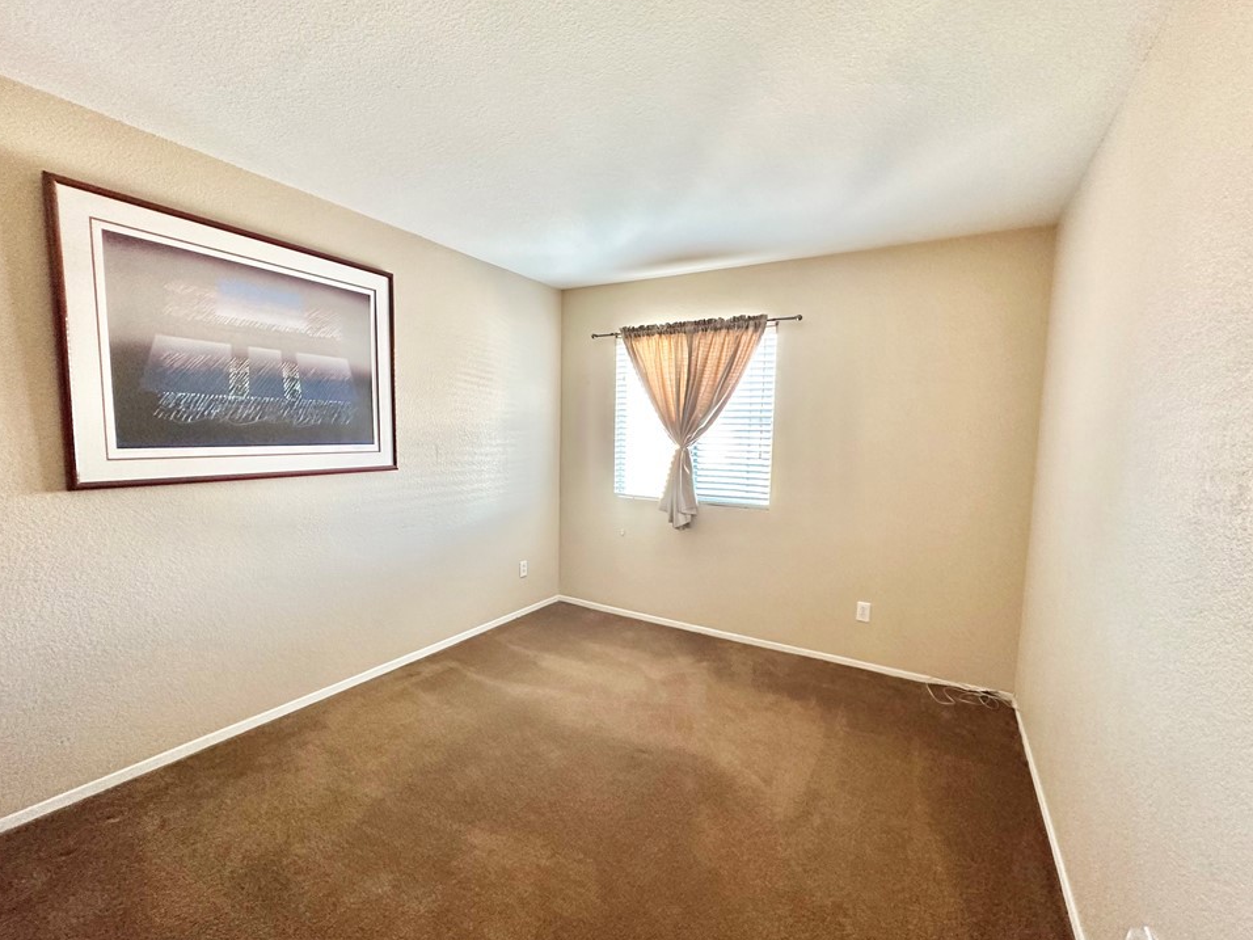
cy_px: 482
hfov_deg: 98.2
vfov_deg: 81.7
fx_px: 543
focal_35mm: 15
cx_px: 634
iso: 400
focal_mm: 2.22
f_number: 2.2
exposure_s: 1/60
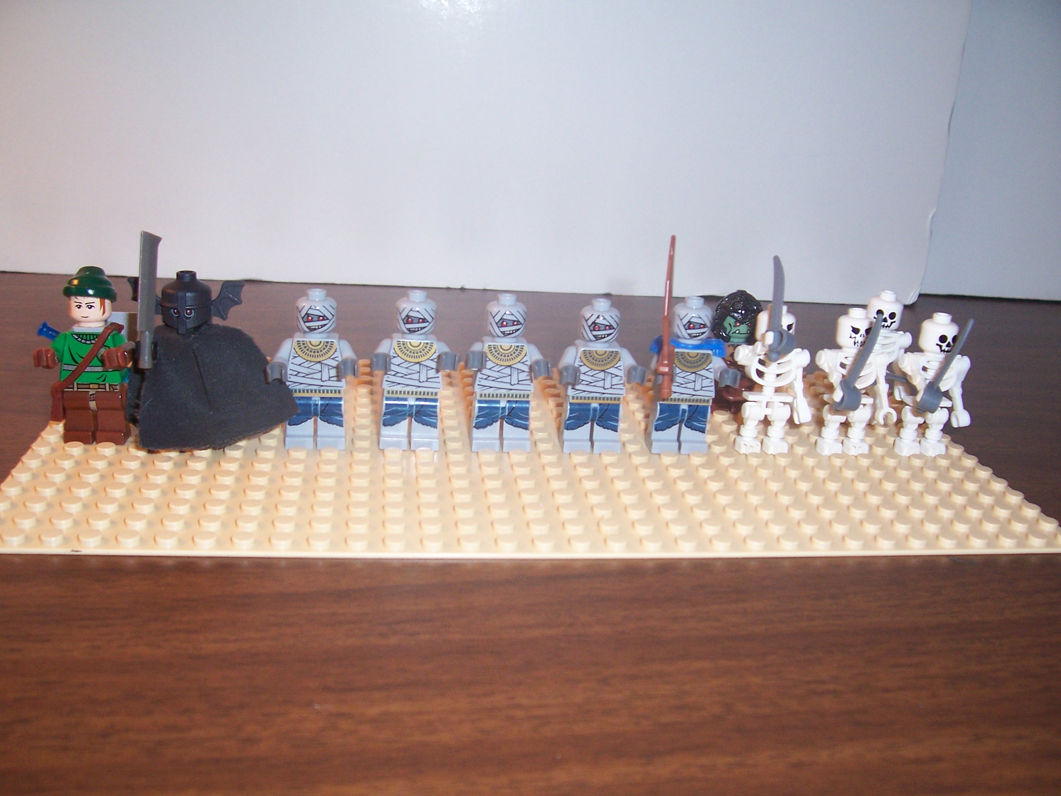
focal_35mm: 34
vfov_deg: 41.8
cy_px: 398
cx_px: 530
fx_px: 1042
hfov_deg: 54.0
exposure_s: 1/60
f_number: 2.7
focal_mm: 5.6
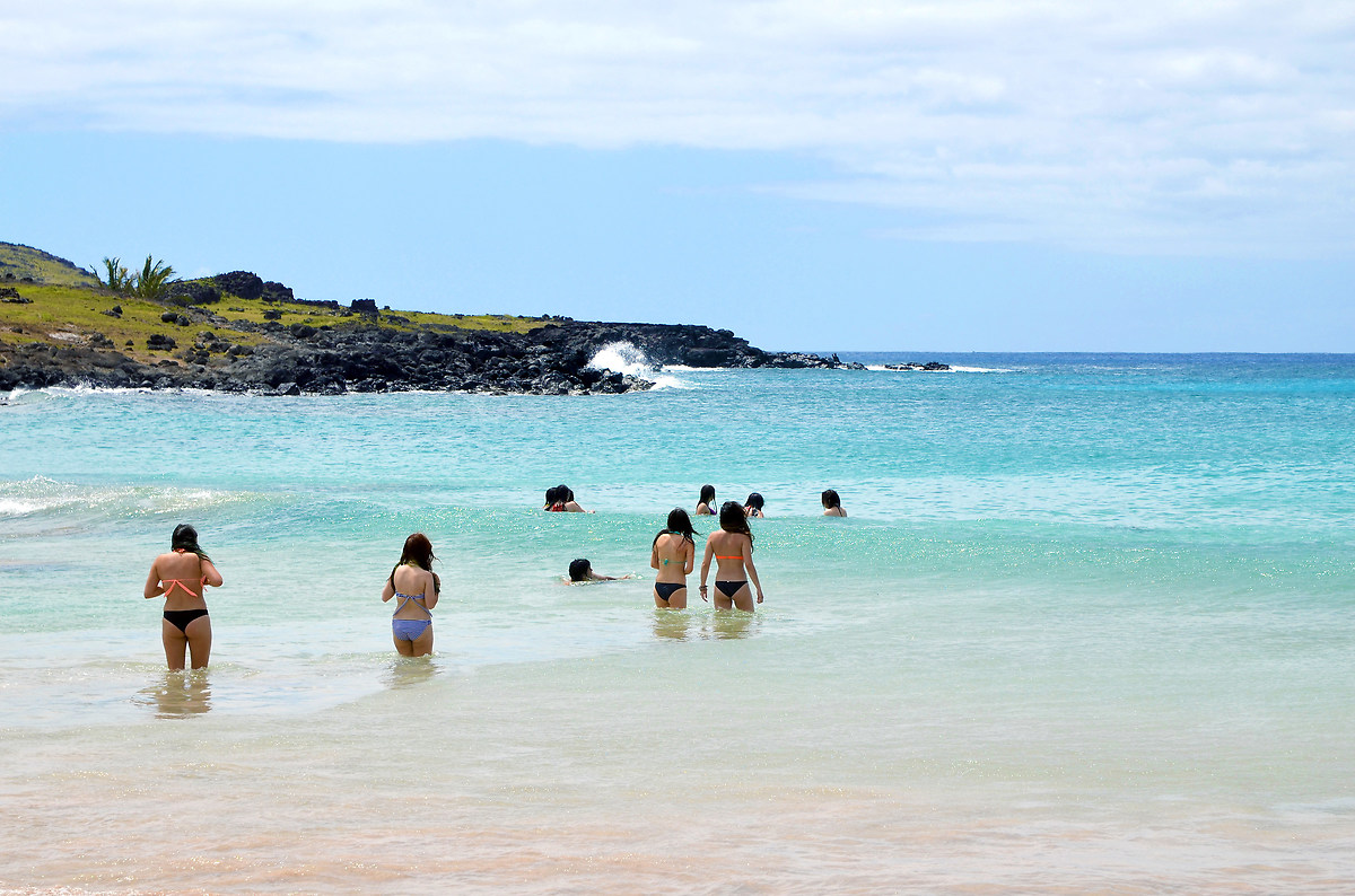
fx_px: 3943
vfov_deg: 13.0
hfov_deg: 19.5
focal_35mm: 105
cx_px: 678
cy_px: 448
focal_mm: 70
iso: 125
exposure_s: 1/640
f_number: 9
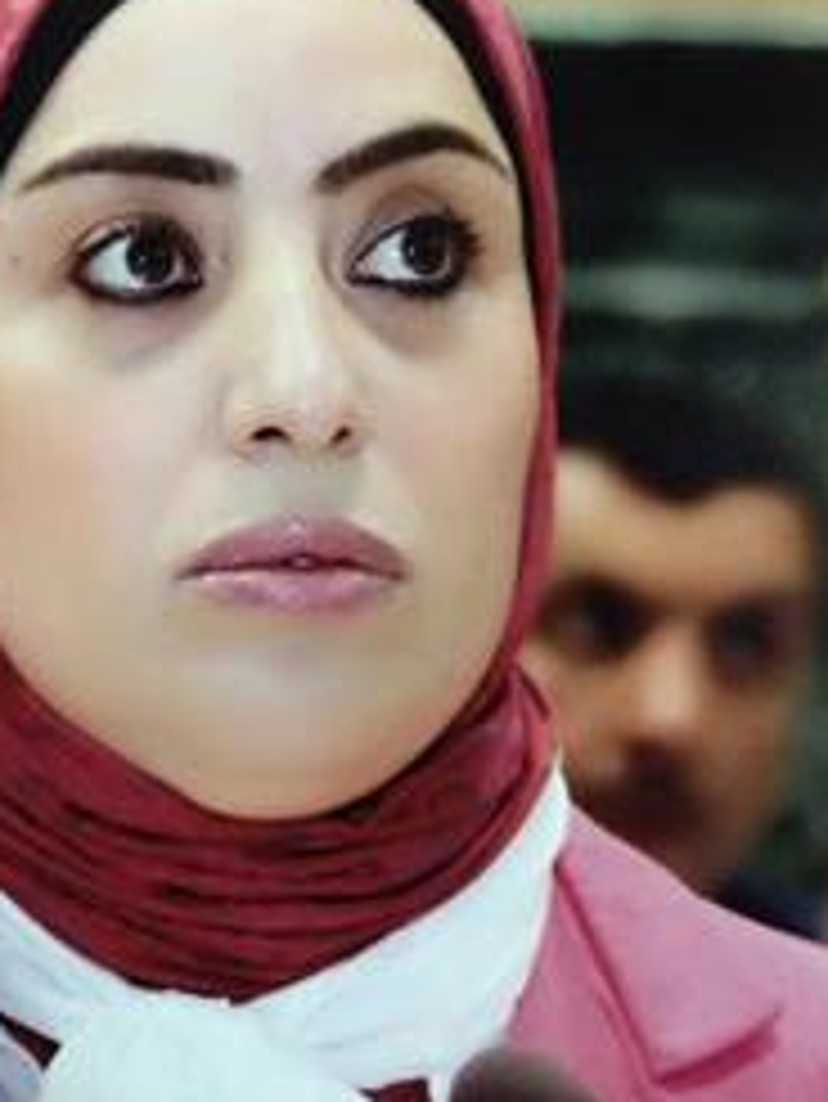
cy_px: 499
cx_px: 227
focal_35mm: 45
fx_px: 1434
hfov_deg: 31.7
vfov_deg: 42.0
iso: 320
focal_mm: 4.15
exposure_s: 1/25
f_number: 2.2
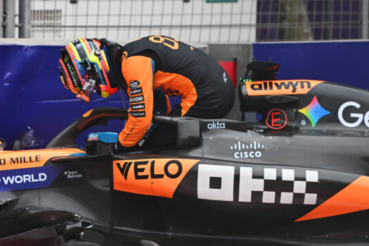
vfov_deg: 3.6
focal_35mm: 387
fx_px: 3968
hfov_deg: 5.3
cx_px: 59
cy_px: 100
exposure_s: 1/1250
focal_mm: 200
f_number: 2.8
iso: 500
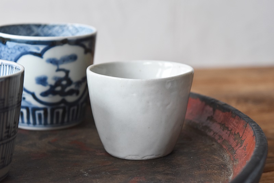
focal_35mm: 82
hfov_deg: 24.6
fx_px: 628
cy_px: 92
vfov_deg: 16.5
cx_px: 137
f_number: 5.6
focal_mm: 55
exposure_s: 1/13
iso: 800
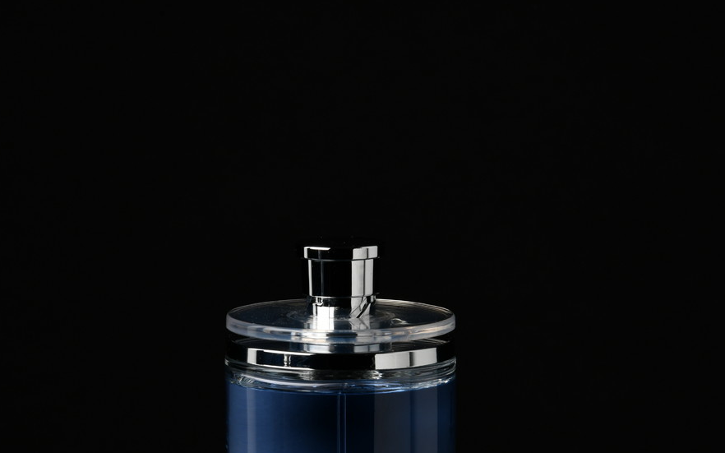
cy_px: 390
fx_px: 5117
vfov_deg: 5.1
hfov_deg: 8.1
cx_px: 356
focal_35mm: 259
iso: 100
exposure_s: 1/200
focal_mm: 140
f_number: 16
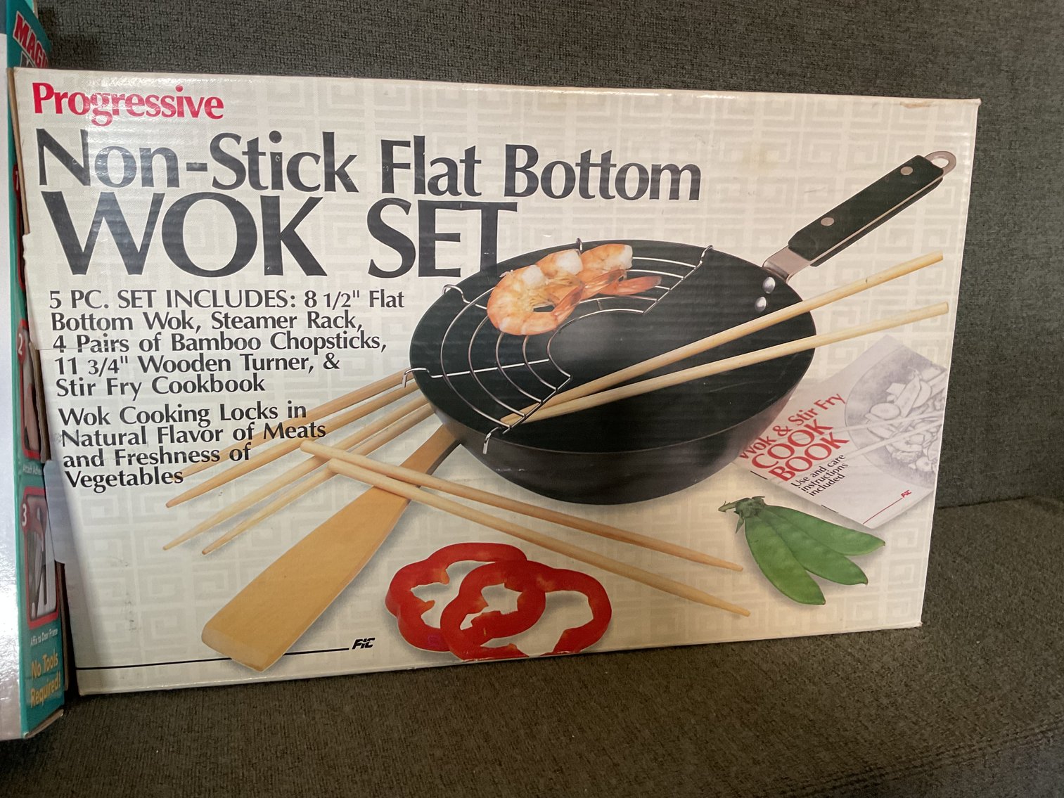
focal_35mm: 29
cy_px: 399
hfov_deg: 61.7
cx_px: 532
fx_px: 891
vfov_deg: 48.2
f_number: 1.8
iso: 80
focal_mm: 3
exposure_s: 1/50
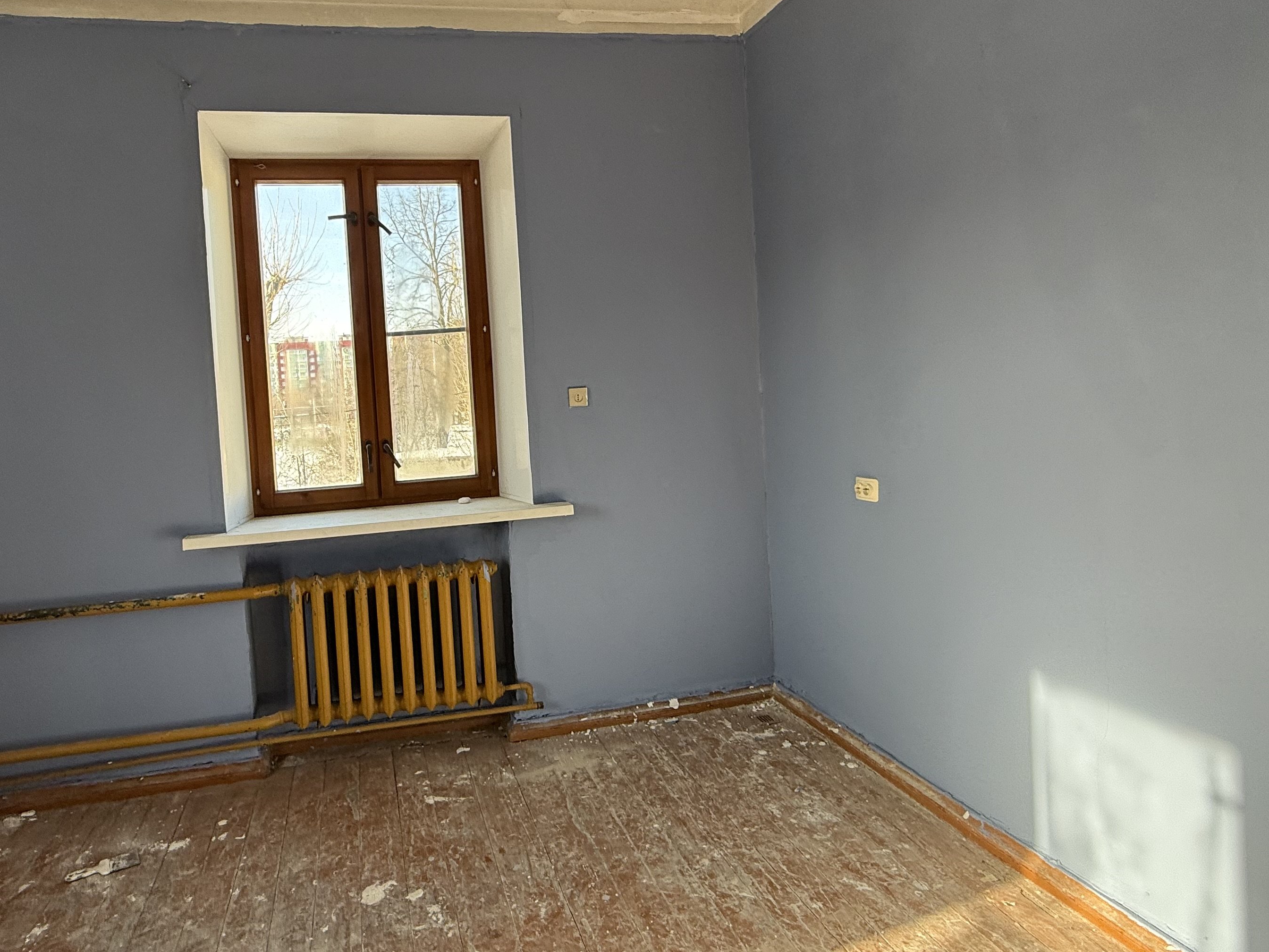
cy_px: 420
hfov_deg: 78.0
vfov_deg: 63.2
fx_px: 770
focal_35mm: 21
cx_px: 505
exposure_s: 1/137
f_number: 2.2
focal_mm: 2.22
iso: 64
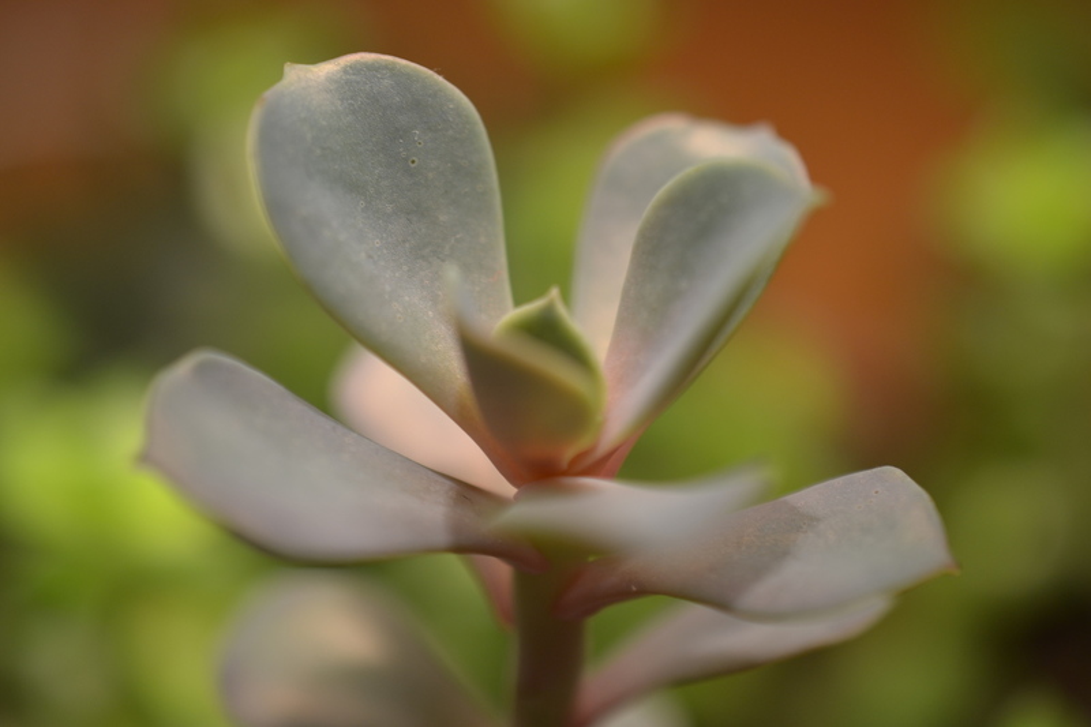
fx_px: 1818
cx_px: 546
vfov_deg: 22.6
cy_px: 364
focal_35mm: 60
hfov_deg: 33.4
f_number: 3.3
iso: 200
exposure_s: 1/40
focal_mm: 40
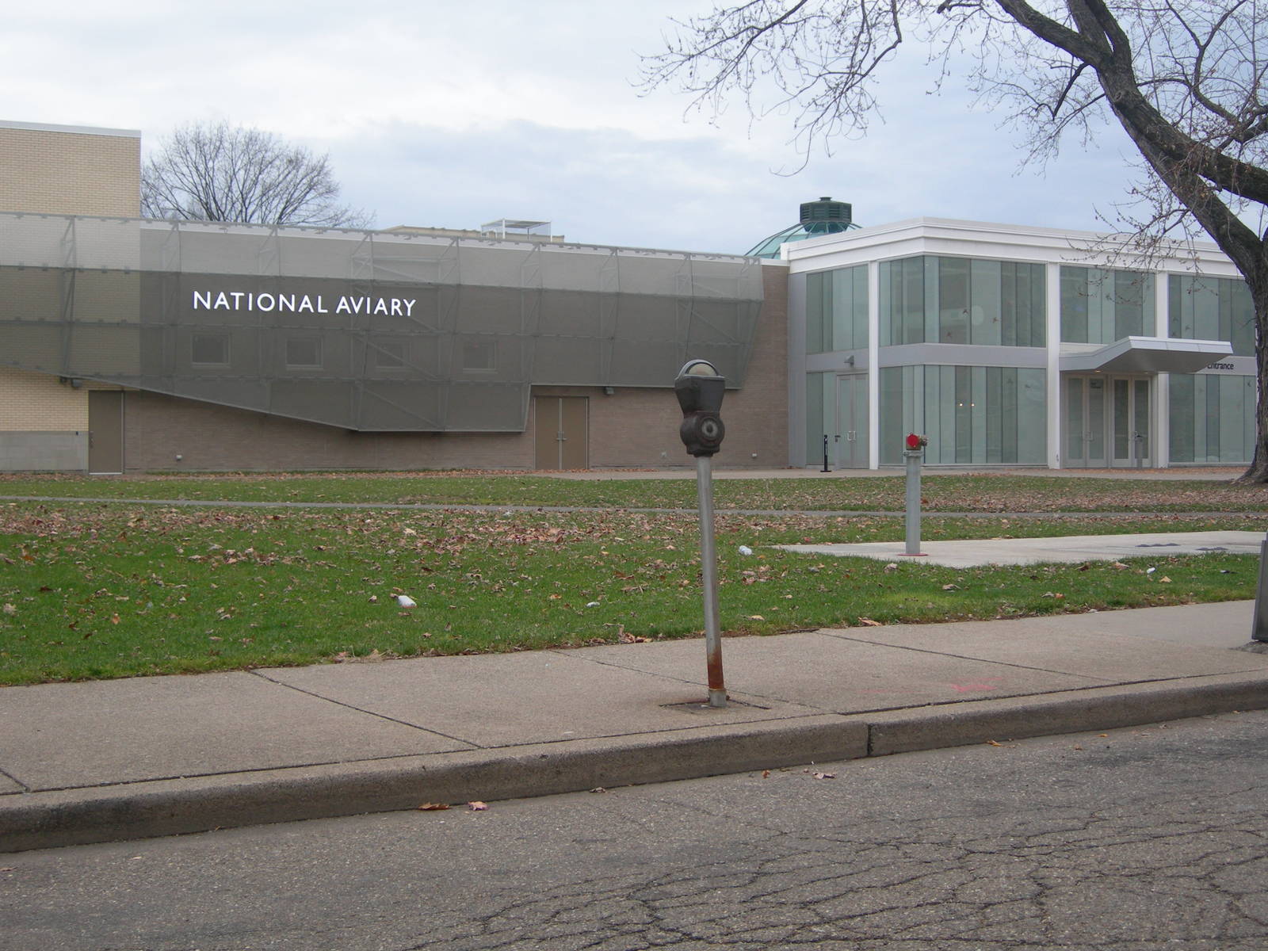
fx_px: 1868
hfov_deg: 37.5
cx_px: 634
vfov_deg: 28.6
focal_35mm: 51
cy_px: 476
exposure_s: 1/129
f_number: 3.2
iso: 50
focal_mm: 10.6
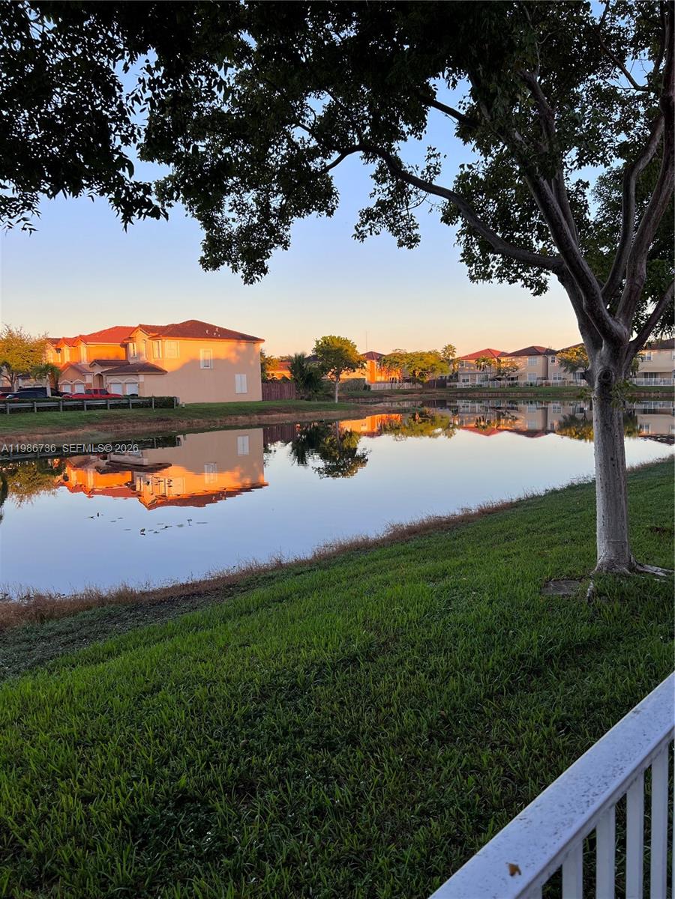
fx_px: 676
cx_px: 338
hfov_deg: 53.1
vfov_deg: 67.3
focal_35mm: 26
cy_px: 450
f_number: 1.5
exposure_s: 1/797
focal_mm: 5.7
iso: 50
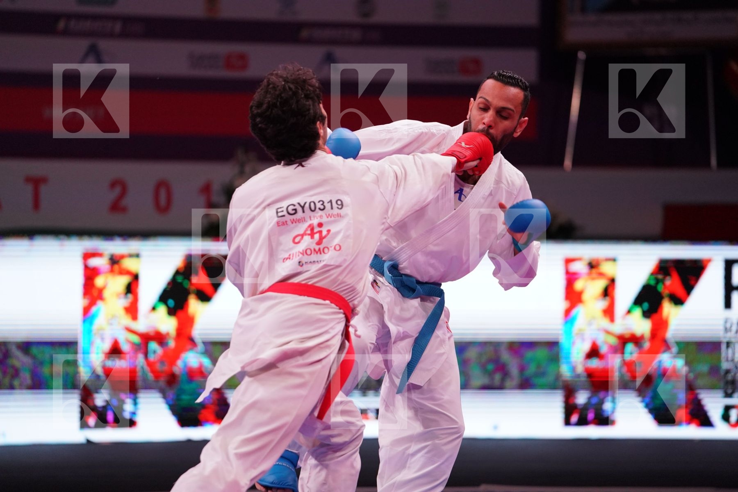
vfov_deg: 6.9
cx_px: 369
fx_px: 4100
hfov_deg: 10.3
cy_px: 246
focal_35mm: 200
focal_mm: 200
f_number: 2.8
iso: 3200
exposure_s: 1/1000
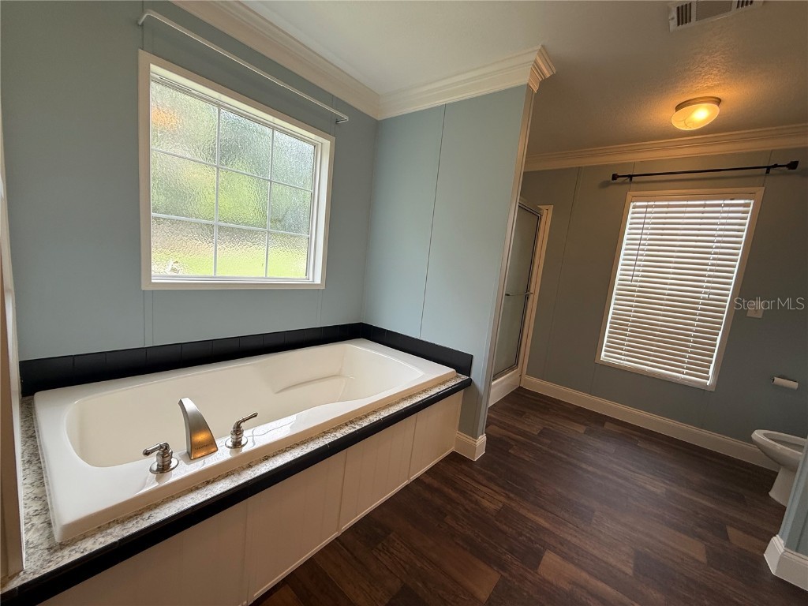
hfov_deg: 102.1
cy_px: 303
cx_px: 404
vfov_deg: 85.7
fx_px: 327
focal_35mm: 14
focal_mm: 2.22
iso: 80
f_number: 2.2
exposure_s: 1/120
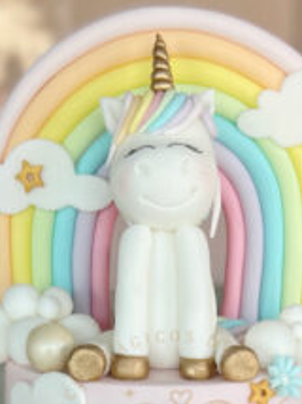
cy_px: 619
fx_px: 1049
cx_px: 175
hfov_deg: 16.4
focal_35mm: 90
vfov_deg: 19.0
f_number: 1.5
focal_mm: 5.7
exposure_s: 1/121
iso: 50
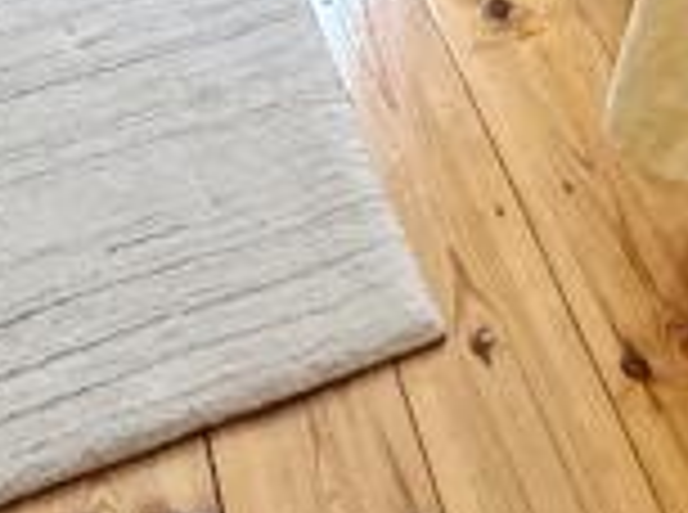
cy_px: -1116
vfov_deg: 10.2
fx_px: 1864
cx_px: 908
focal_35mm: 94
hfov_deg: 19.2
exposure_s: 1/100
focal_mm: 2.22
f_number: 2.2
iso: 250
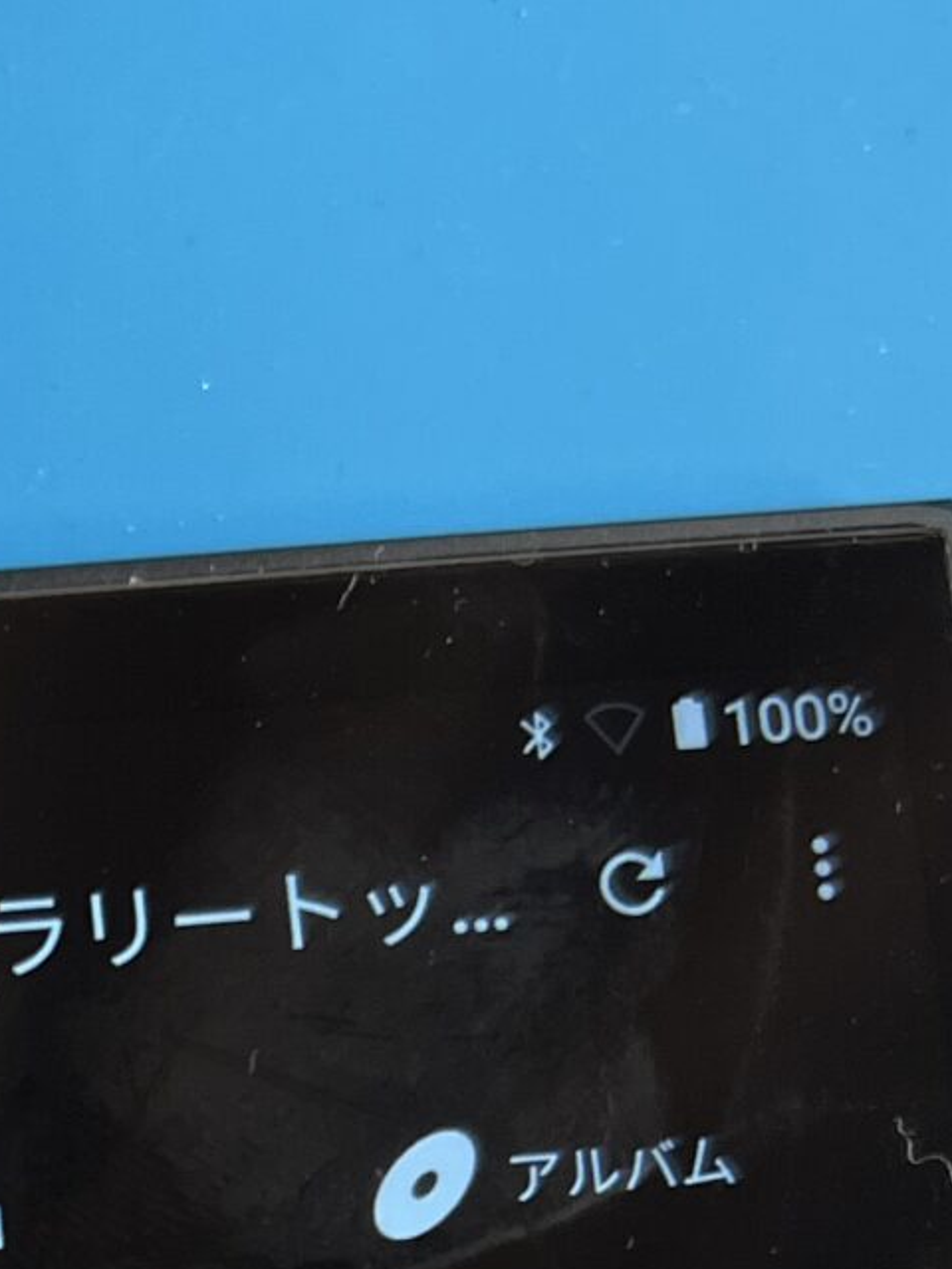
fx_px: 3814
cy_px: 1648
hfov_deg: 13.4
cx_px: -472
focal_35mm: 104
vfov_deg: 17.7
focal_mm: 5.7
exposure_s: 1/100
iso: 125
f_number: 1.5
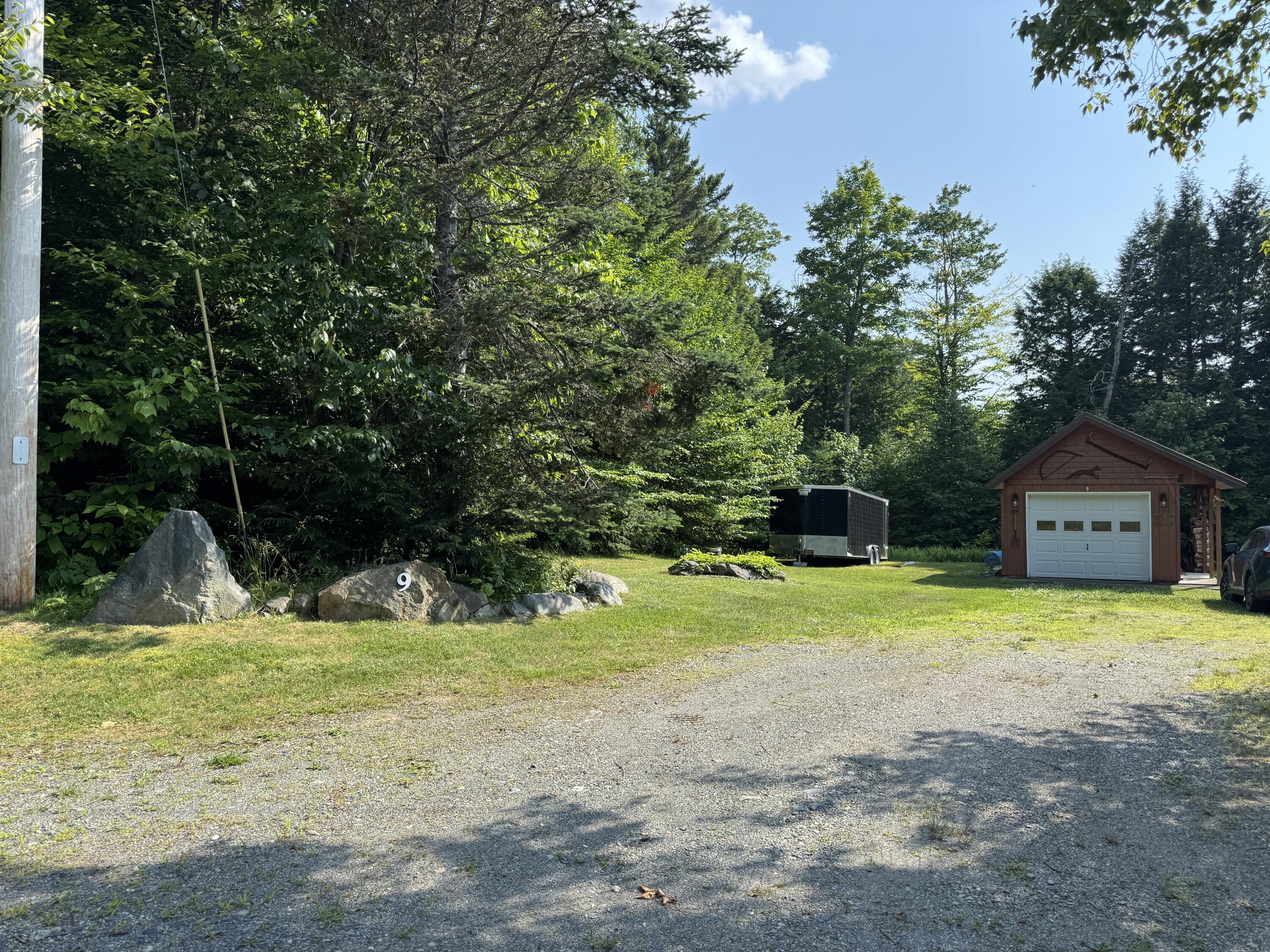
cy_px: 476
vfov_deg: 56.8
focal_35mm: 24
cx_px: 635
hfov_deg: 71.6
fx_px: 881
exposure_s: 1/2041
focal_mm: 6.76
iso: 80
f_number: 1.78
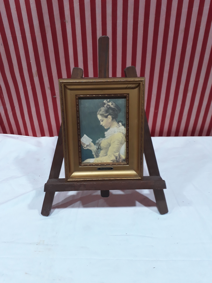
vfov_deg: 65.3
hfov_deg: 51.4
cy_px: 142
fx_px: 220
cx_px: 106
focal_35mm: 27
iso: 160
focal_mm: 3.6
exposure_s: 1/33
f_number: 1.9
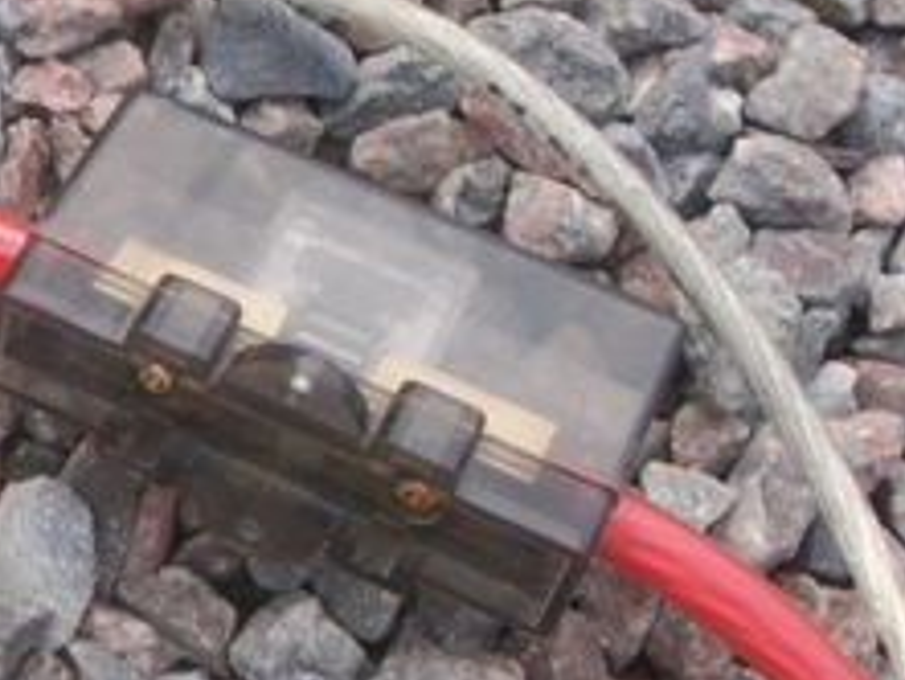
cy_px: 459
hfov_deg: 17.3
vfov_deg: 13.8
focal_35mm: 107
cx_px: -266
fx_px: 2799
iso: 50
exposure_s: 1/125
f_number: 7.1
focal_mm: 7.7
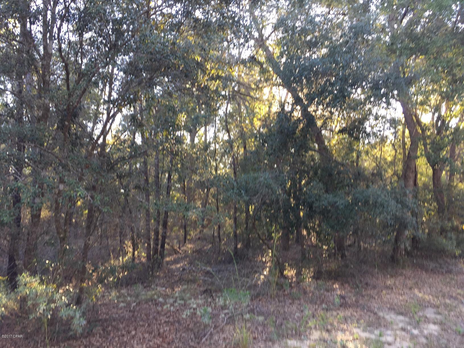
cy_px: 174
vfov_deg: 48.2
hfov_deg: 61.7
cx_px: 232
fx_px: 389
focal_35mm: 29
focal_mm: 4.15
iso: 40
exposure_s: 1/60
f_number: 2.2
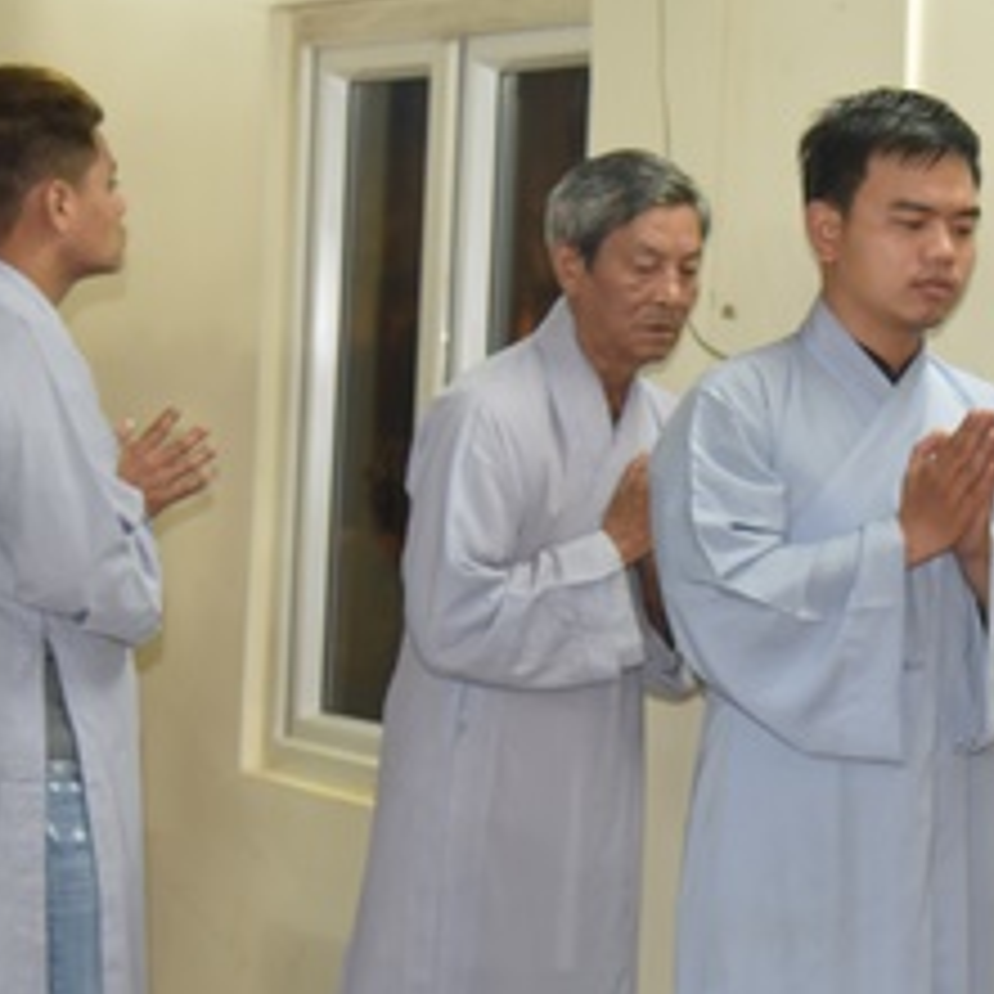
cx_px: 904
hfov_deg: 15.0
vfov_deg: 15.1
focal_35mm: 115
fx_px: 3736
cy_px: 792
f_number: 4
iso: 1800
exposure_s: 1/60
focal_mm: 46
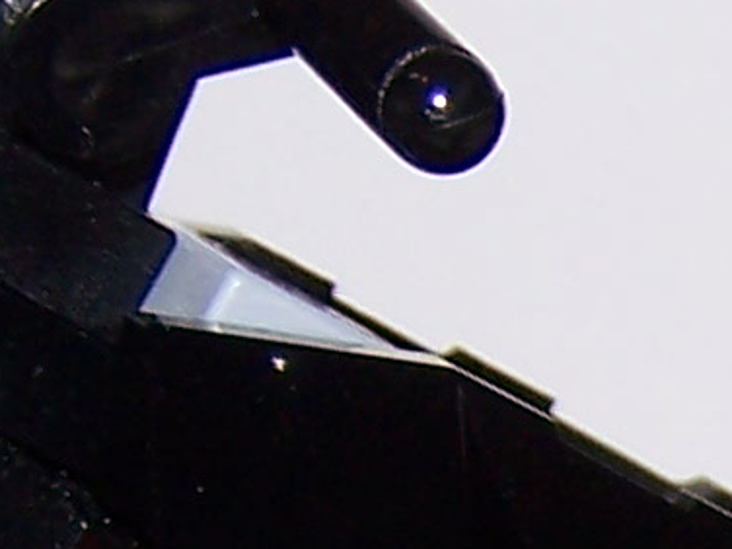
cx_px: 1156
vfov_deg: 5.3
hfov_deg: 7.1
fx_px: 5794
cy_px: 1170
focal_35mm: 274
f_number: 2.8
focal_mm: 6.7
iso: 80
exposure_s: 1/60
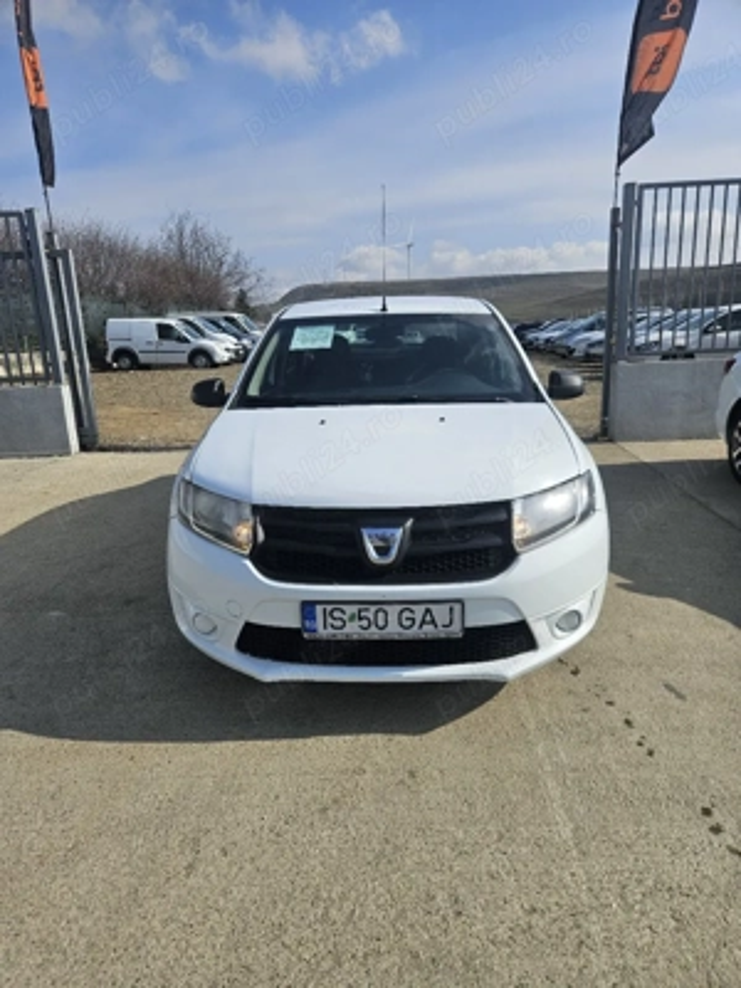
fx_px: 656
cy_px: 494
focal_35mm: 23
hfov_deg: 58.9
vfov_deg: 73.9
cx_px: 370
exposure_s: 1/3333
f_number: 1.8
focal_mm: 5.4
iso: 25
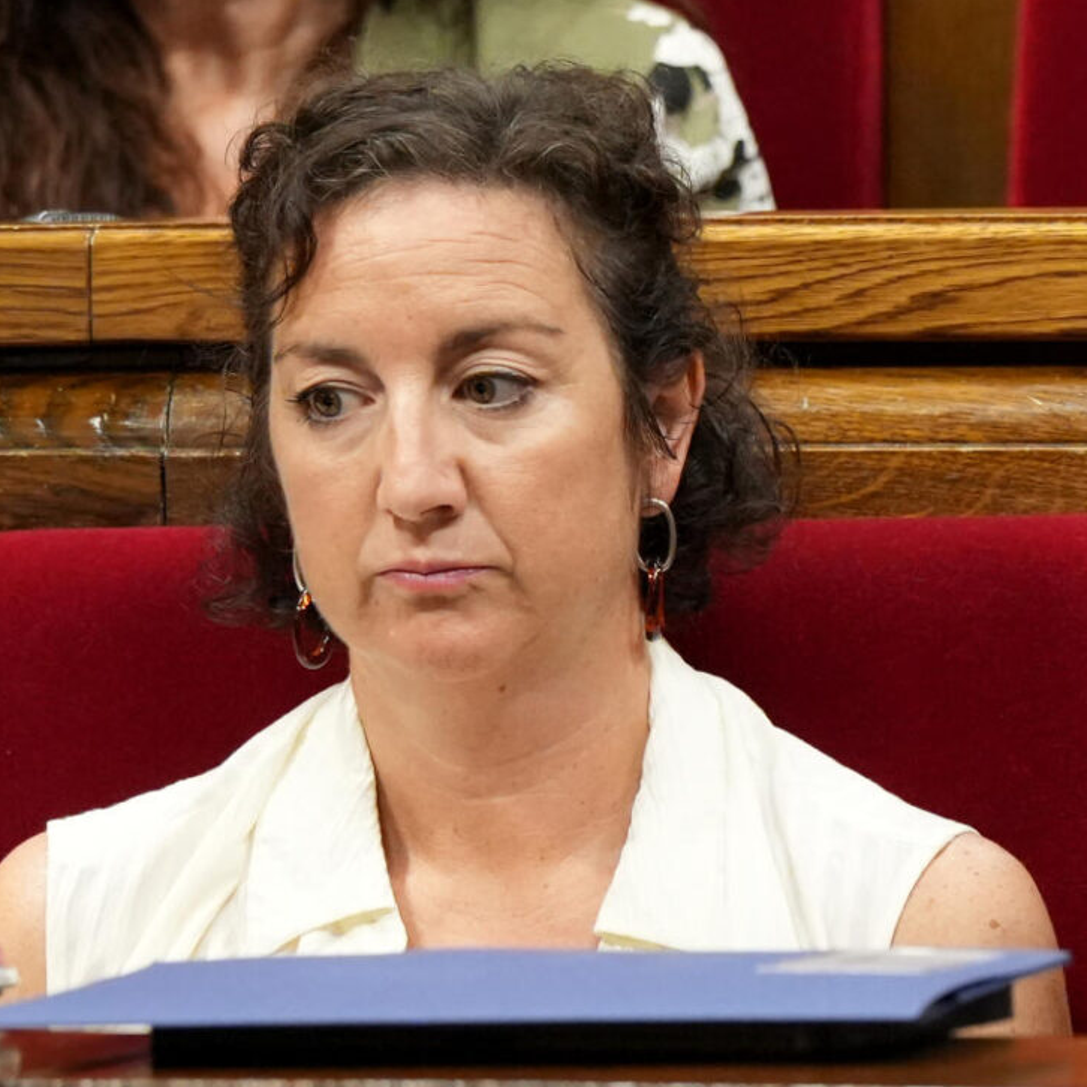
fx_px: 9095
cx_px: 455
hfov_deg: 6.8
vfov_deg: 6.8
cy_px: 590
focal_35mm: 256
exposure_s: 1/160
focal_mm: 177
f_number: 5
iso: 5000
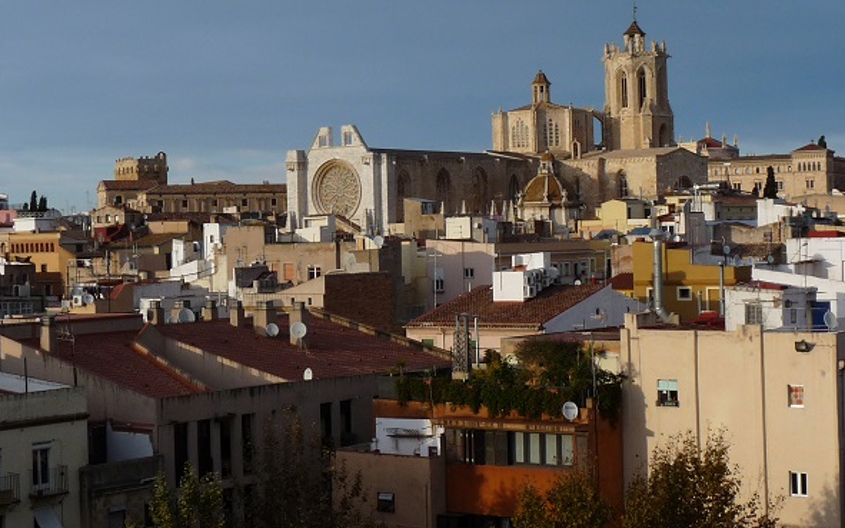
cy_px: 222
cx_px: 428
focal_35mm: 70
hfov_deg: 29.4
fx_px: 1612
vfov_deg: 18.6
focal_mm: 6.6
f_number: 5.6
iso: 100
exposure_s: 1/400
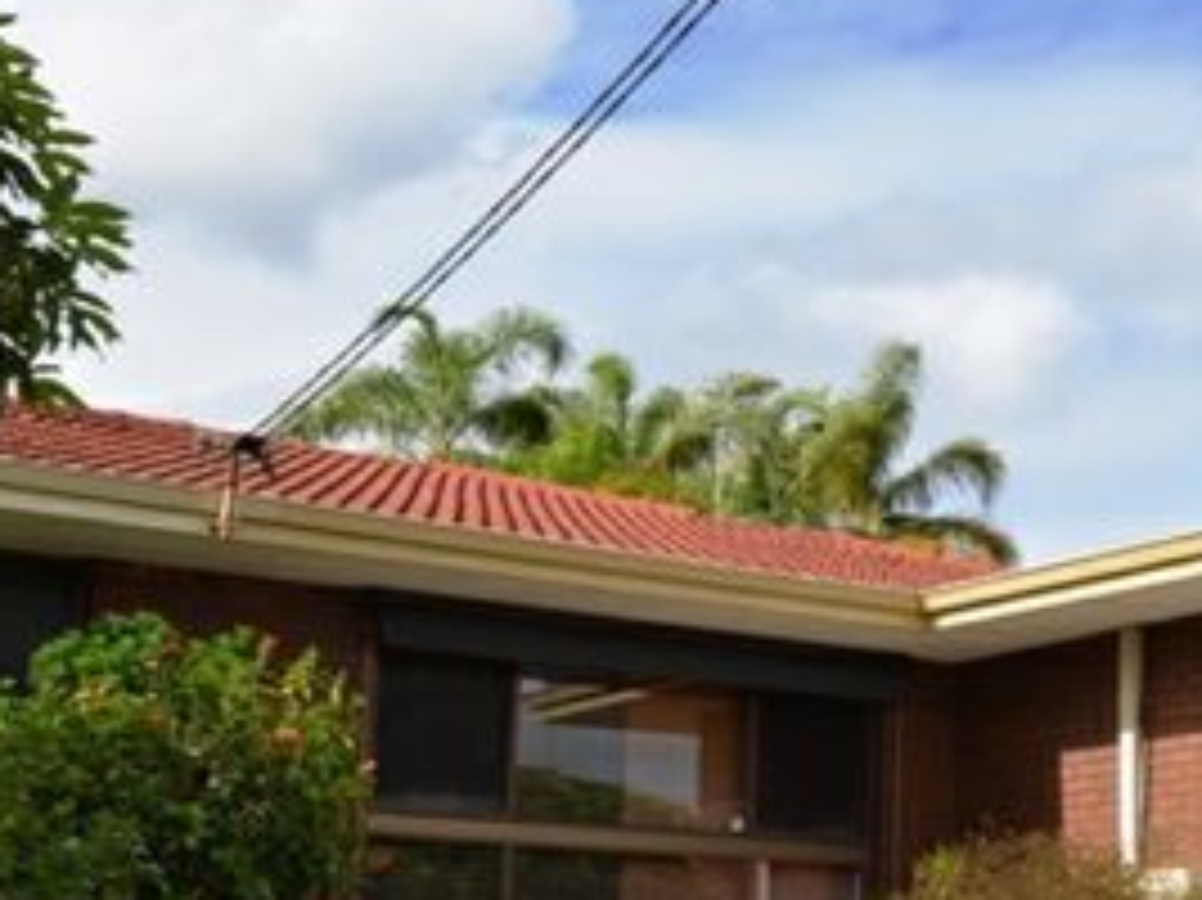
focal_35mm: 61
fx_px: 2117
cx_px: 1004
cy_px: 569
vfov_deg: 23.9
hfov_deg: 30.7
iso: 100
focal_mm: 24
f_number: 8
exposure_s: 1/250
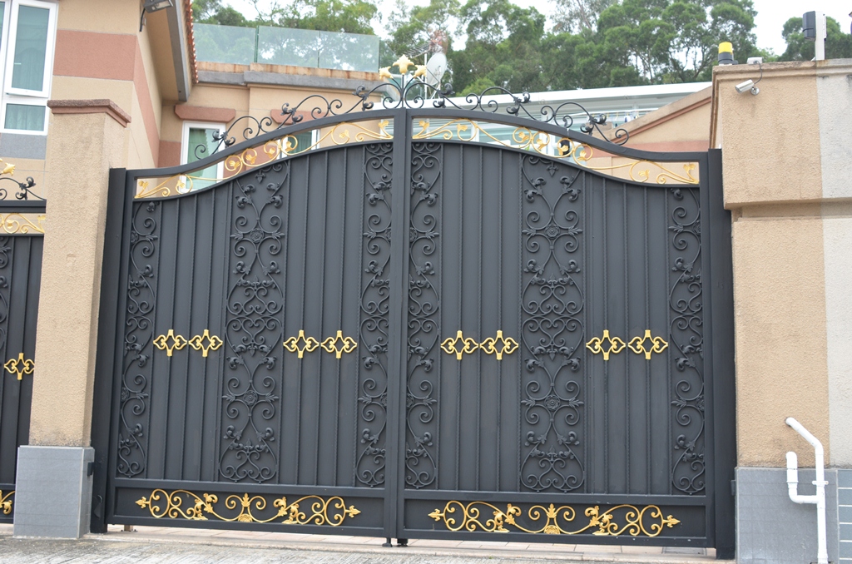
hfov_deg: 46.5
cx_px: 426
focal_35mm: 42
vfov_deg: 31.7
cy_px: 282
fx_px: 992
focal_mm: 28
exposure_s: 1/125
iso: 250
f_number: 5.6
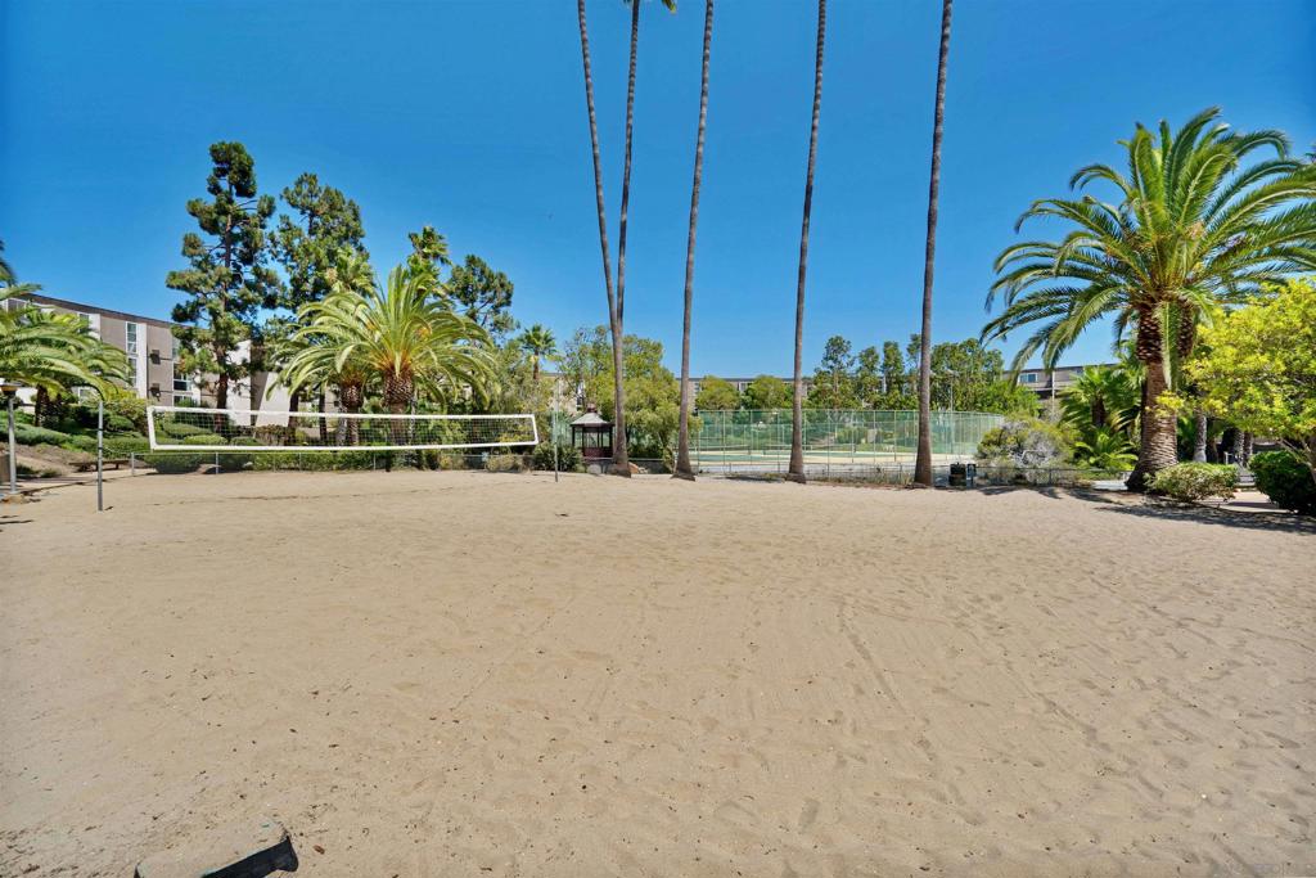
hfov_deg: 96.7
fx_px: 585
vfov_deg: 73.8
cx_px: 658
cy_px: 439
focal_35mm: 16
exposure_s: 1/800
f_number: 5.6
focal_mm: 16
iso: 100
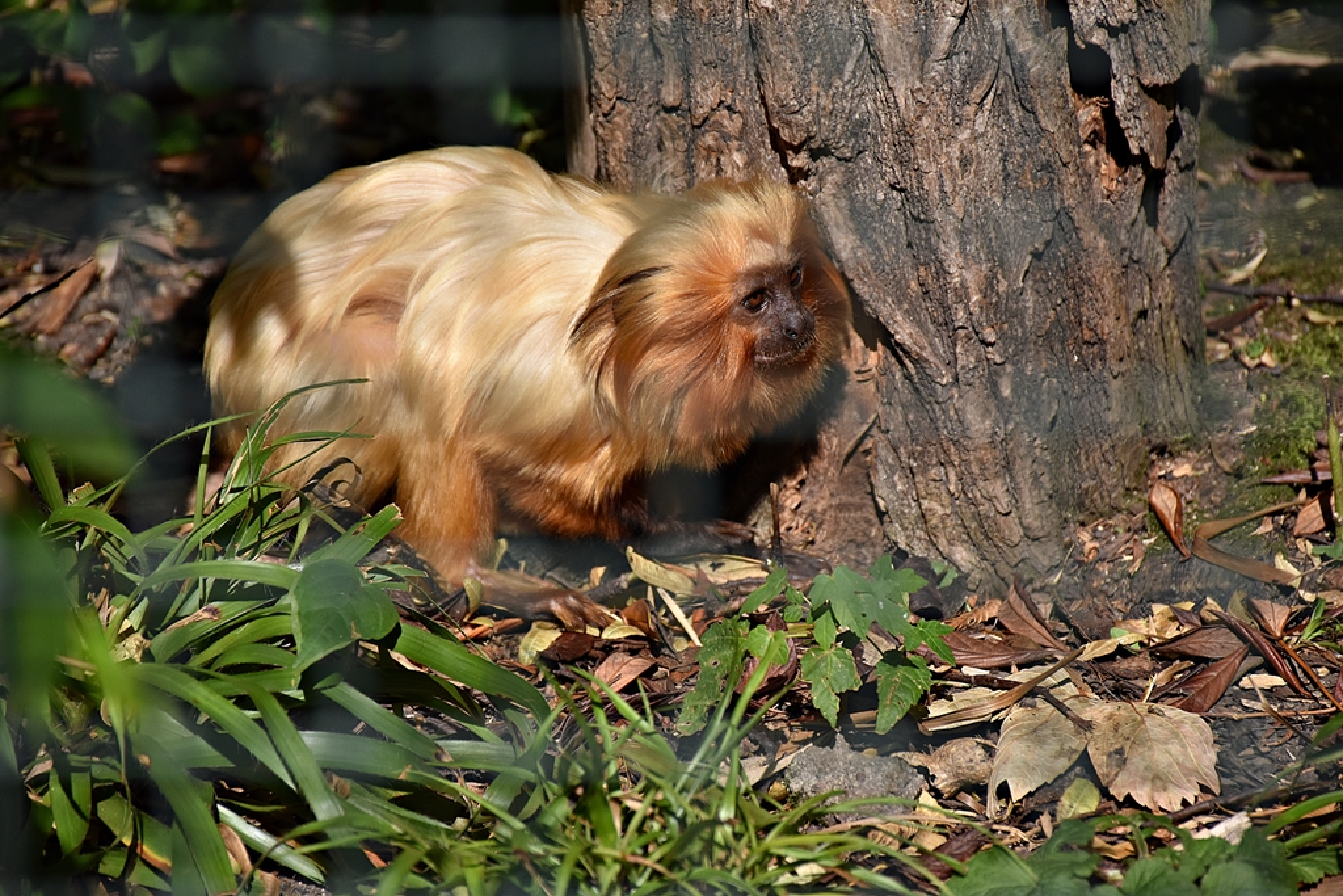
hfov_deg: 9.8
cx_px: 672
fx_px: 7835
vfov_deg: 6.5
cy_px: 448
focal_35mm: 210
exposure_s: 1/1600
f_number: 5.6
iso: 400
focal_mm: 140
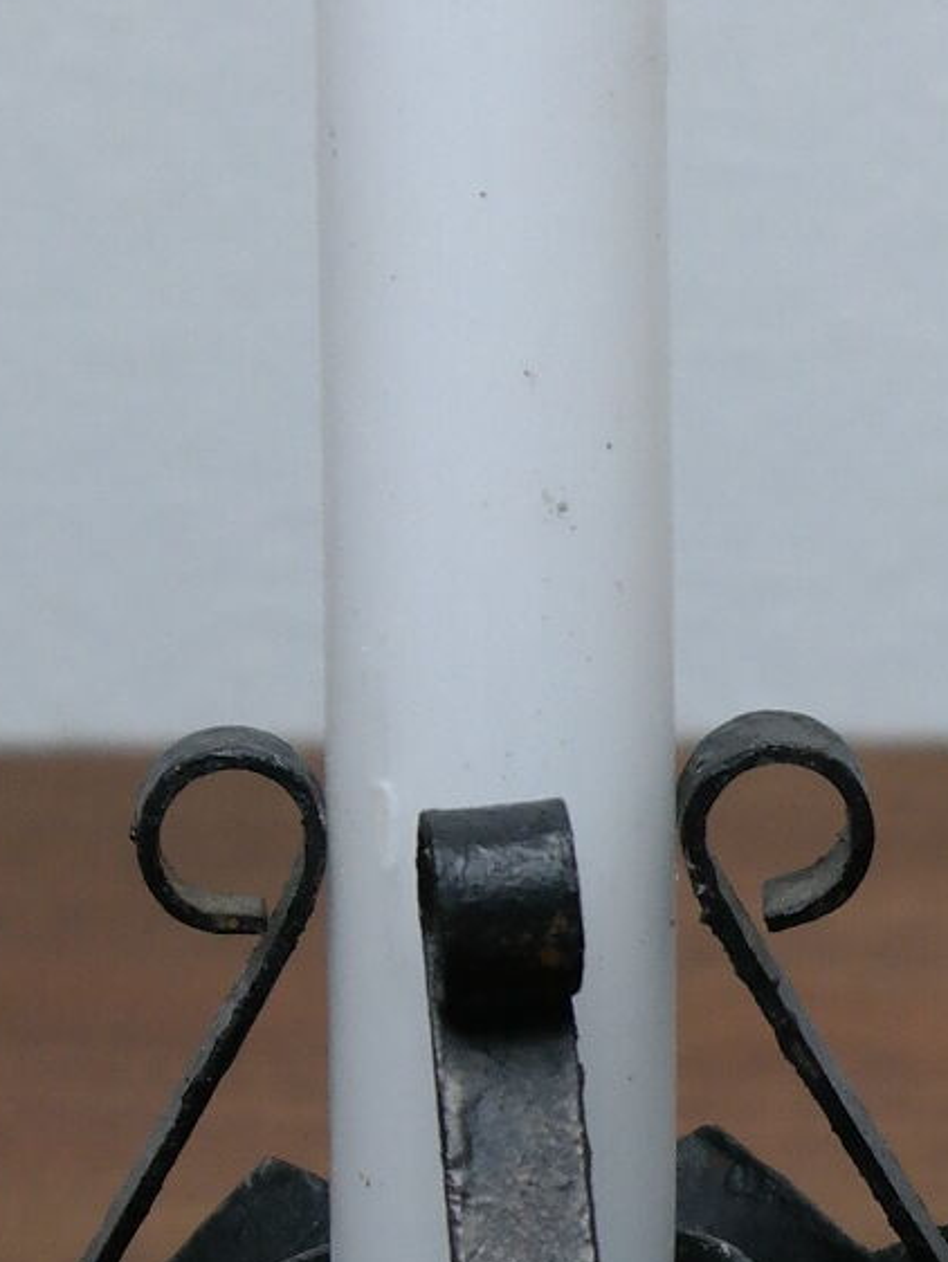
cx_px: 1512
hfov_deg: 3.8
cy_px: 952
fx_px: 14303
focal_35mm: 392
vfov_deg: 5.1
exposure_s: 1/80
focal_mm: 50
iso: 800
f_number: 5.6
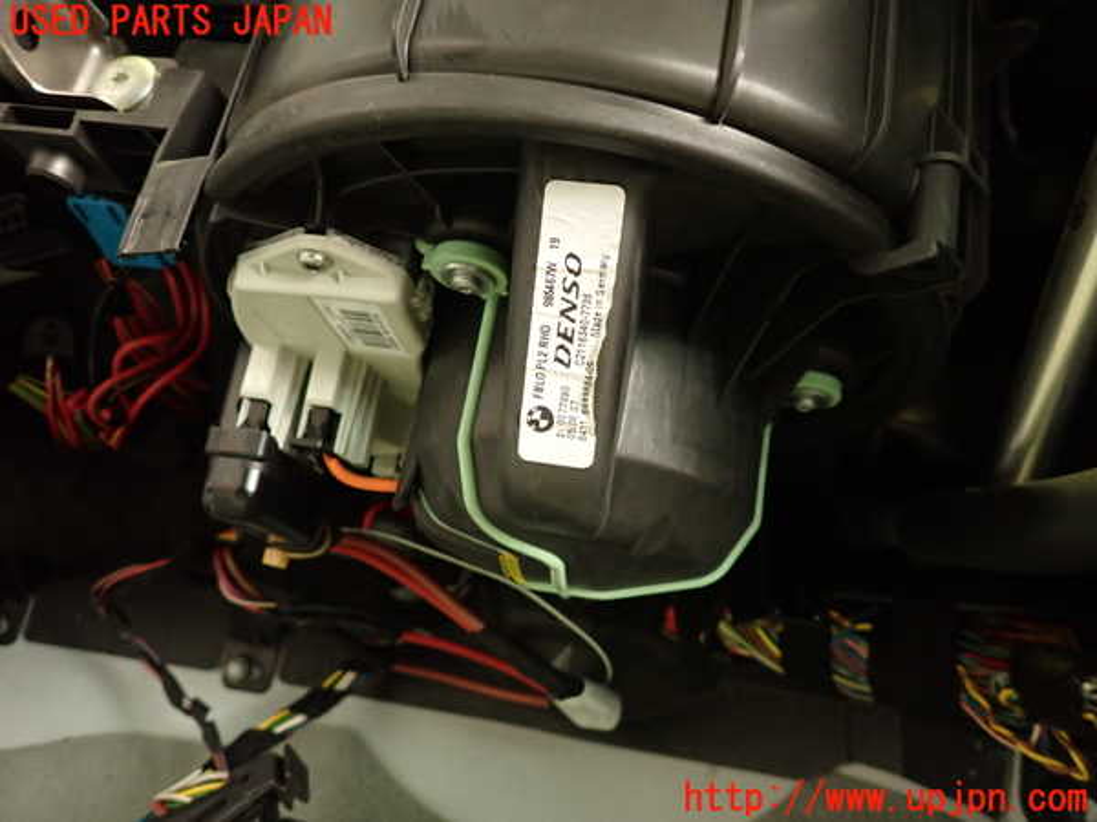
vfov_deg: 54.9
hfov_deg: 69.4
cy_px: 411
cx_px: 548
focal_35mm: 25
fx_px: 792
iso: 400
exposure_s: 1/30
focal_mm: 4.5
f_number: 2
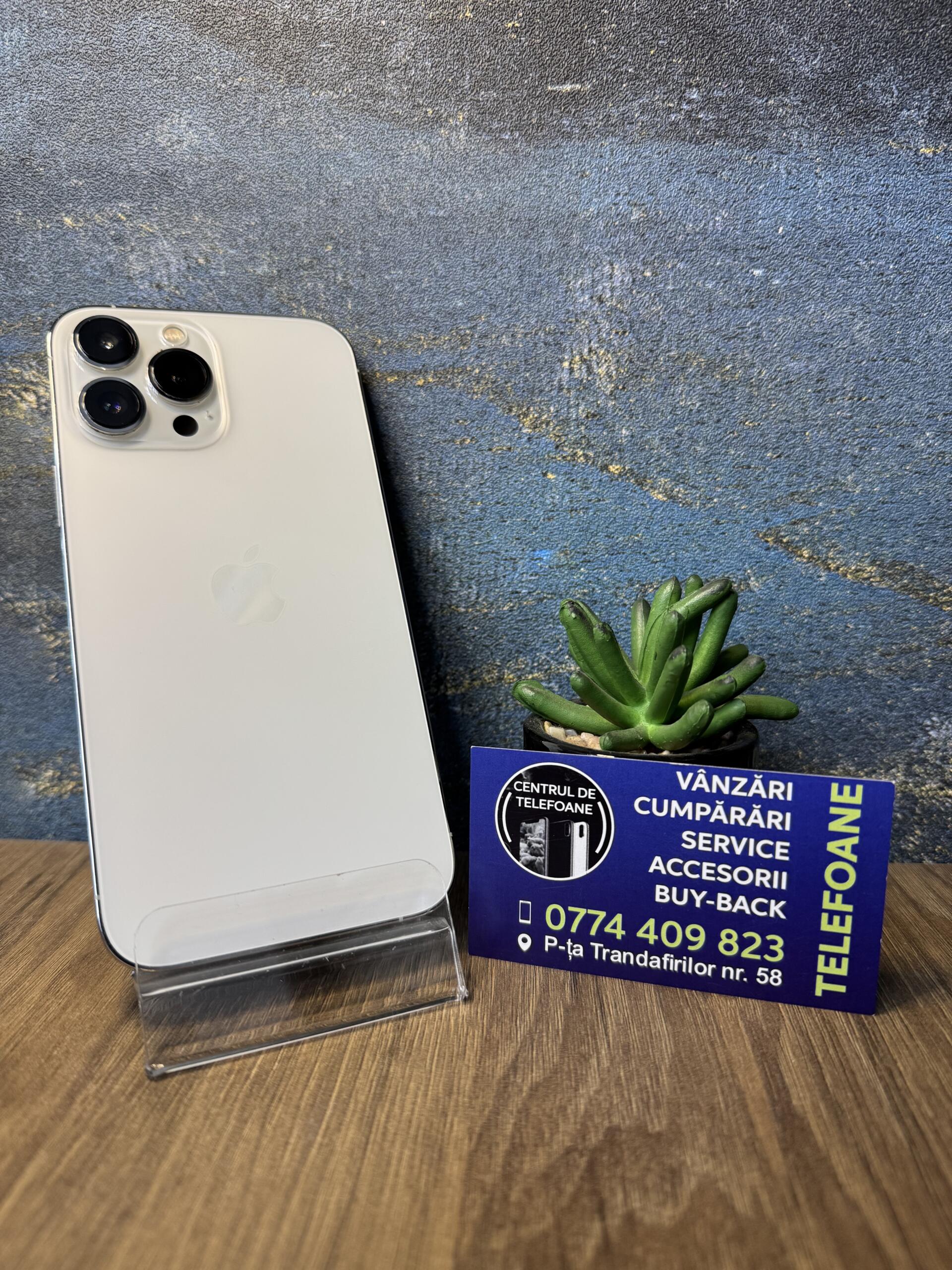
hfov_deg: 56.8
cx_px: 476
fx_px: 880
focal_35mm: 24
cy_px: 635
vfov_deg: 71.6
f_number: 1.78
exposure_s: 1/120
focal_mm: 6.76
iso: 200
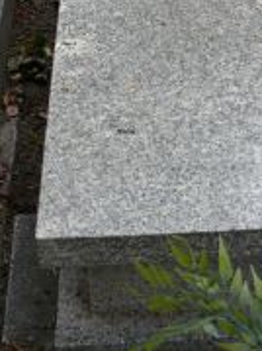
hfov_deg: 15.3
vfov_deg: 20.0
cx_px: 289
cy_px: -33
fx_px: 950
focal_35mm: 94
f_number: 3.2
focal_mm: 7.4
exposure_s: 1/100
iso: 100
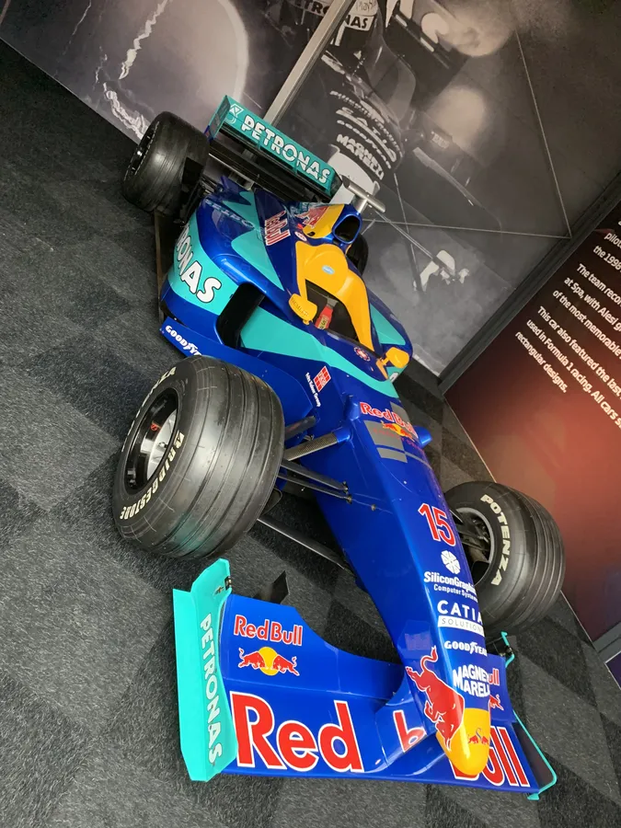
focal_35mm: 26
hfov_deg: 53.1
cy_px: 414
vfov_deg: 67.3
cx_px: 310
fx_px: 622
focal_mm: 4.25
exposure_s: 1/53
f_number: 1.8
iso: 400
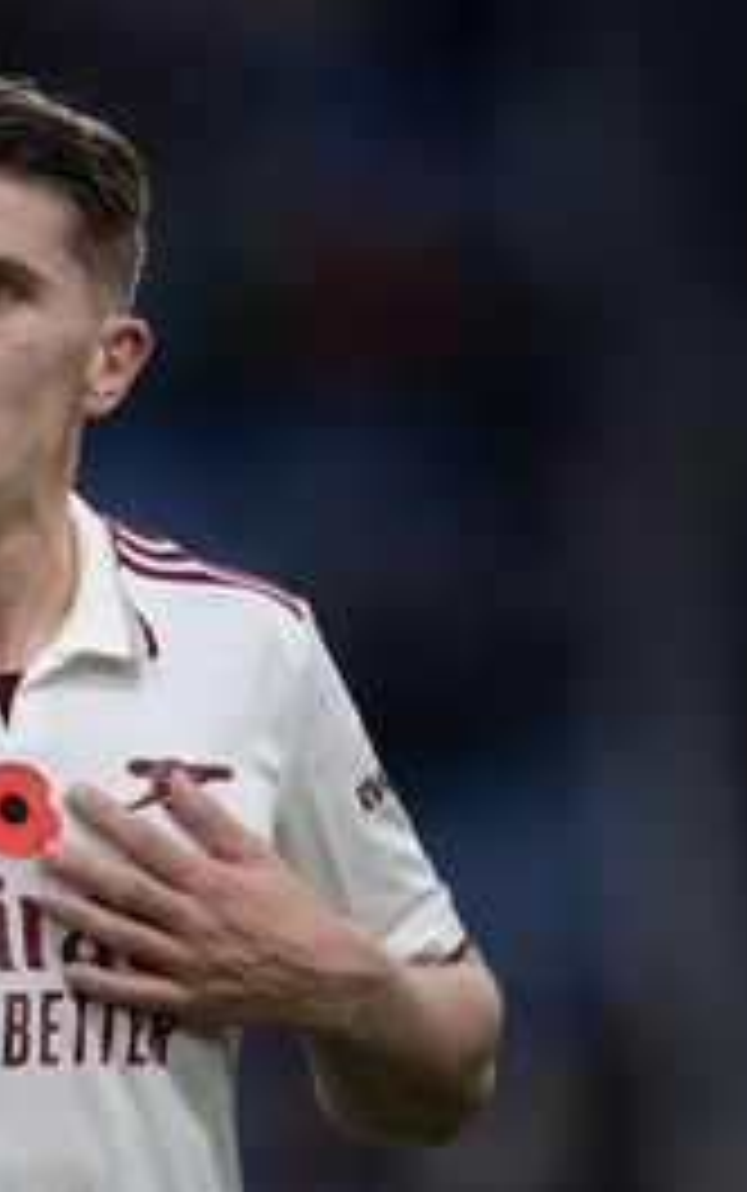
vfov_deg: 2.3
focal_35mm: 924
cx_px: -9
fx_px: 30049
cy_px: 596
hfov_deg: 1.4
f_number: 4
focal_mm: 600
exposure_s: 1/1250
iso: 2500
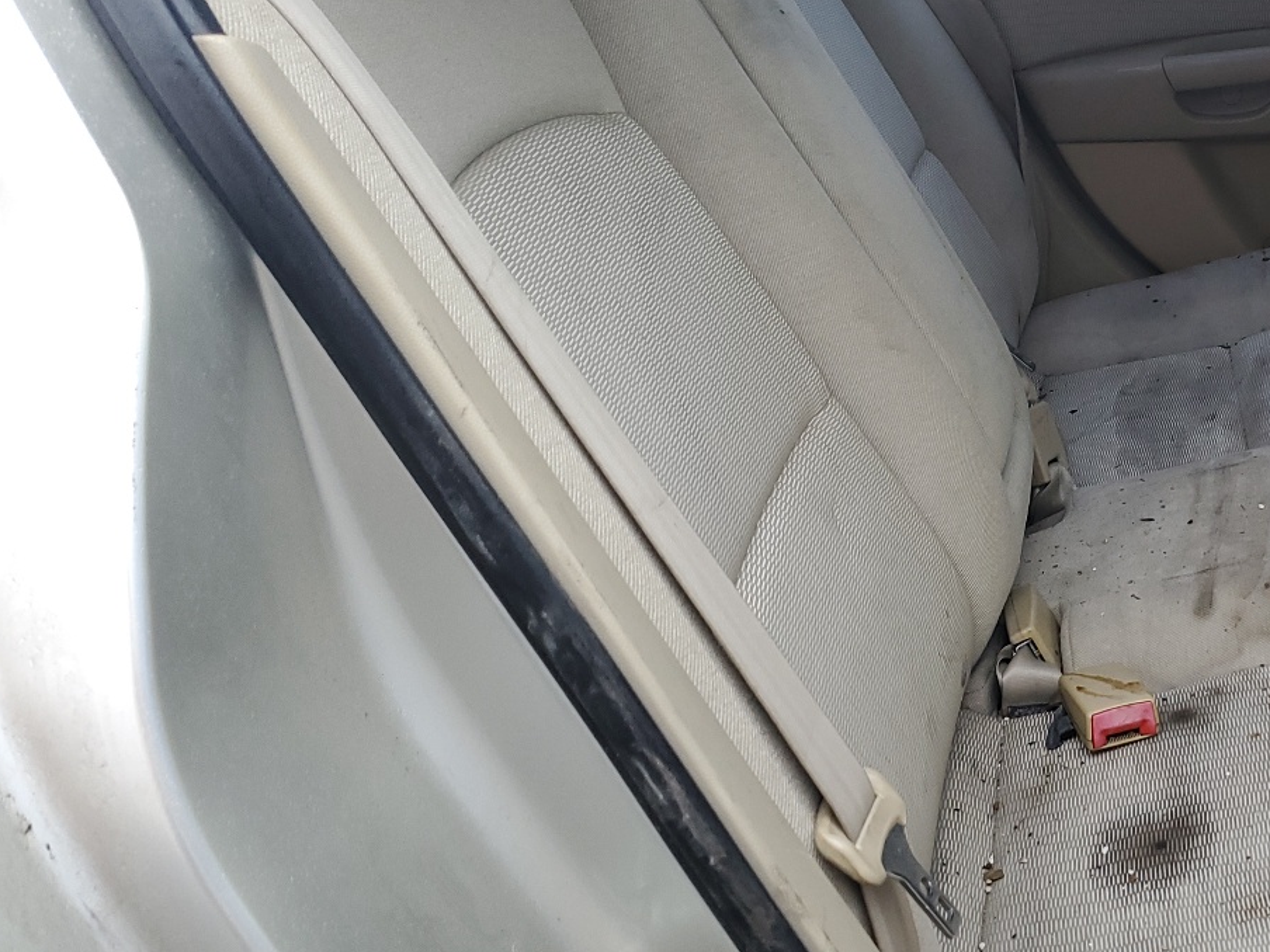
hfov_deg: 39.0
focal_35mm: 46
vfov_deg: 31.5
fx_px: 1688
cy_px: 435
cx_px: 1082
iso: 58
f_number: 1.5
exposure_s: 1/60.2
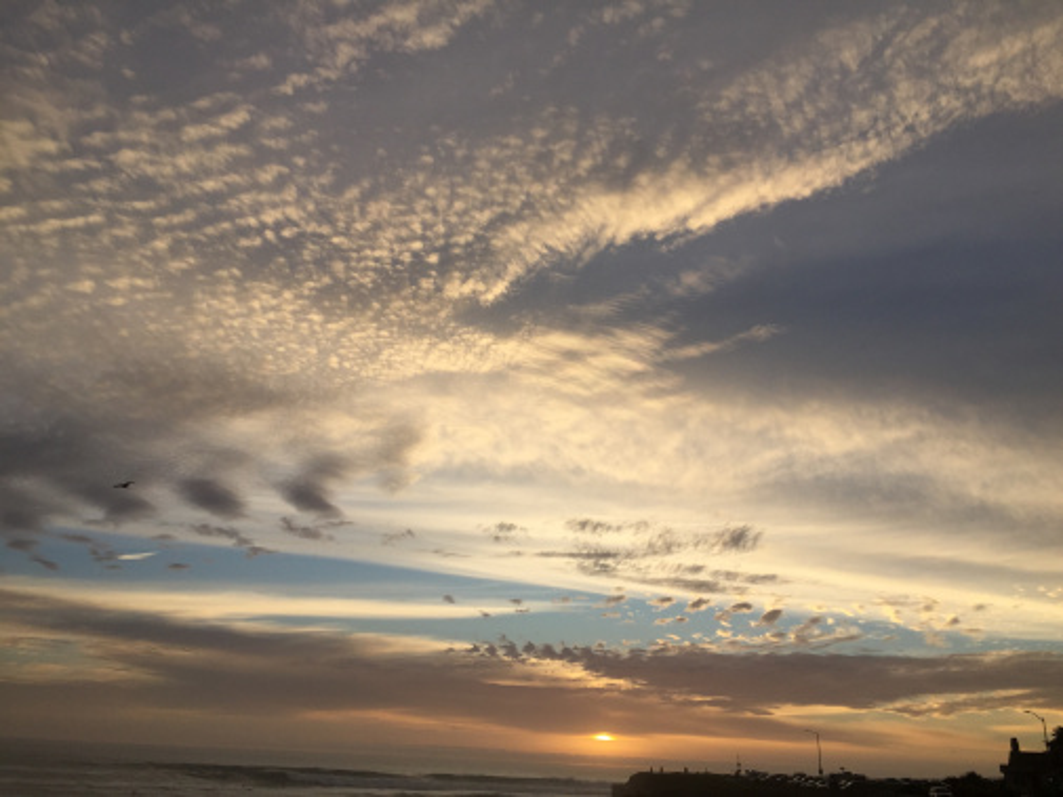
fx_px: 891
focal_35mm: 29
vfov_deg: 48.2
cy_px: 398
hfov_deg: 61.6
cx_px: 532
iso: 32
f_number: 2.2
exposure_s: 1/1647
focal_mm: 4.15
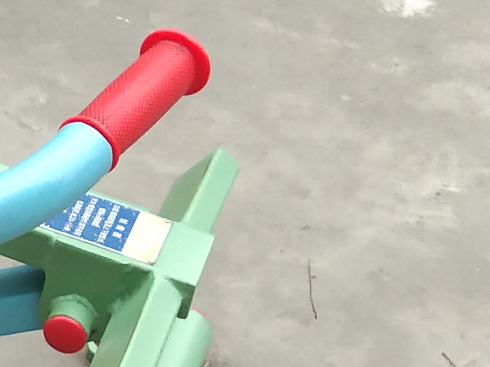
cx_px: -229
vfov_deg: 9.8
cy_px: 198
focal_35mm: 152
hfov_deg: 12.4
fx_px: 2152
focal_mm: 3.69
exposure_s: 1/50
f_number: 2.2
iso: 160
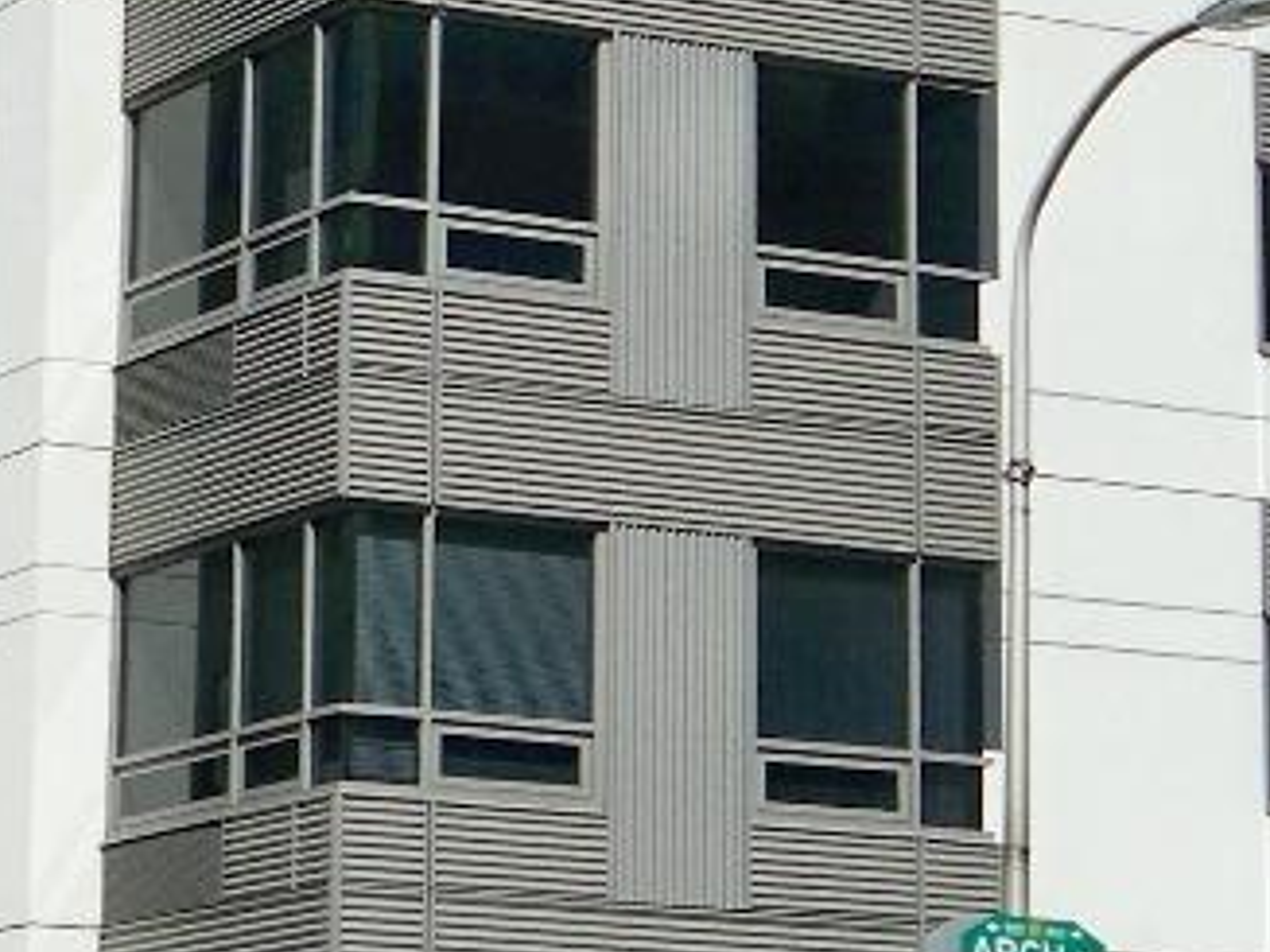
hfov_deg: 12.1
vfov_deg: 9.1
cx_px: 322
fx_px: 5978
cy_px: 54
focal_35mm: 163
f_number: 8.6
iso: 80
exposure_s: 1/250
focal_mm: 7.9
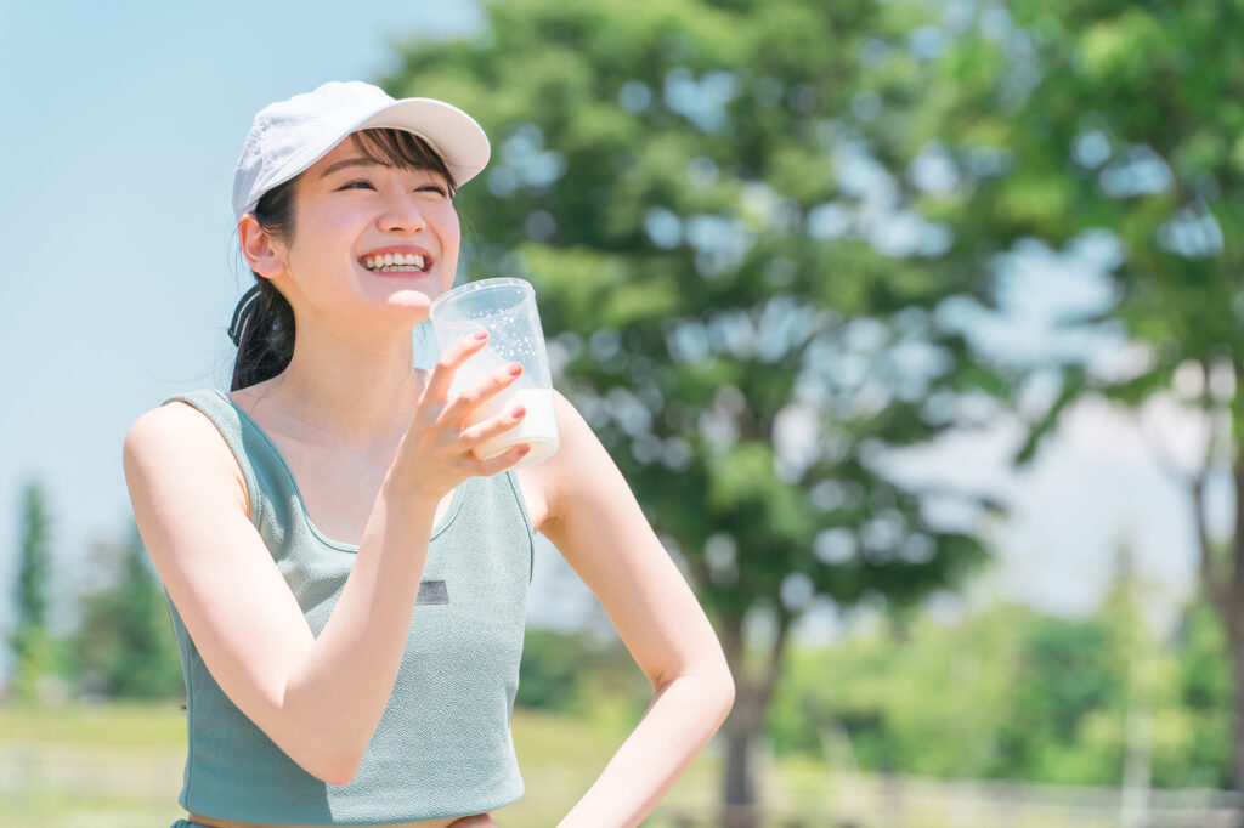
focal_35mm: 150
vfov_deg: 9.1
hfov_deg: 13.7
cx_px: 622
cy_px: 414
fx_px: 5181
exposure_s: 1/640
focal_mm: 150
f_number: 5.6
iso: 100
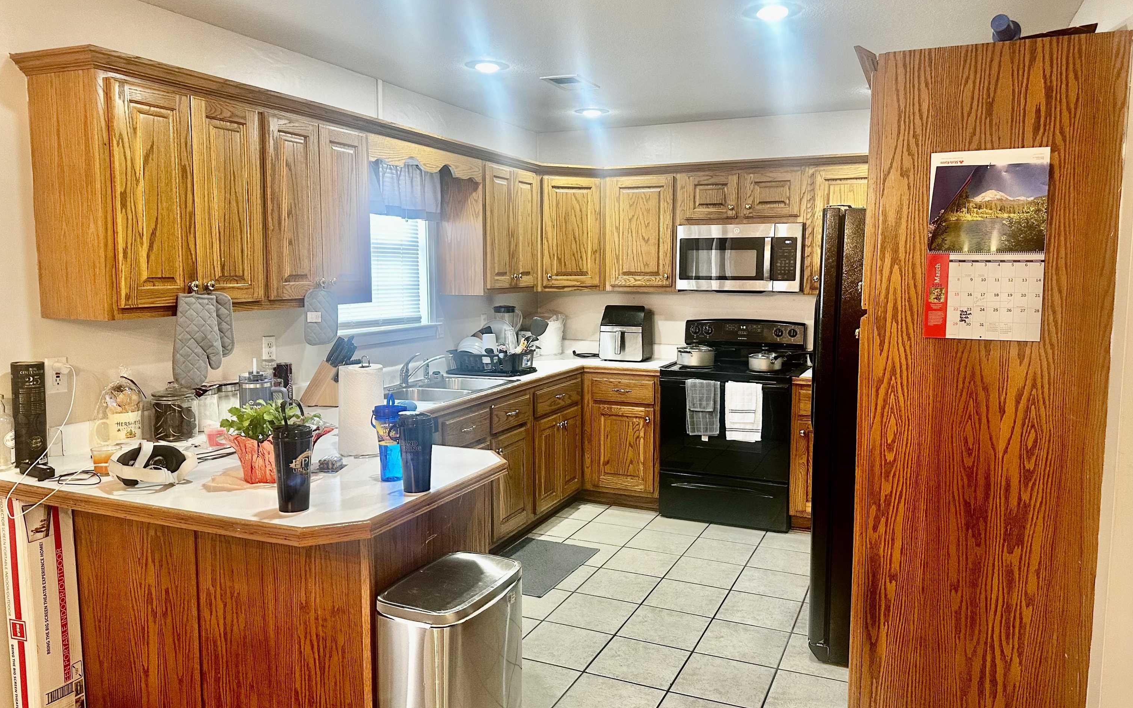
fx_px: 803
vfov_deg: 47.6
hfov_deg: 70.4
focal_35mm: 26
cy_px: 354
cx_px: 572
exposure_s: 1/60
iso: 200
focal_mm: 6.86
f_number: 1.78
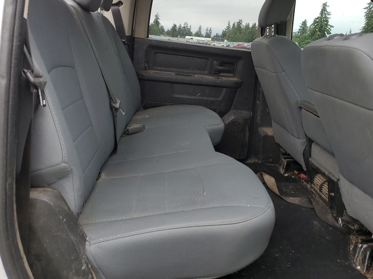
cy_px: 102
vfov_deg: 42.6
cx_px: 212
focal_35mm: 33
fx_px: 355
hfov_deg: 55.2
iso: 50
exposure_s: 1/227
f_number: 1.5
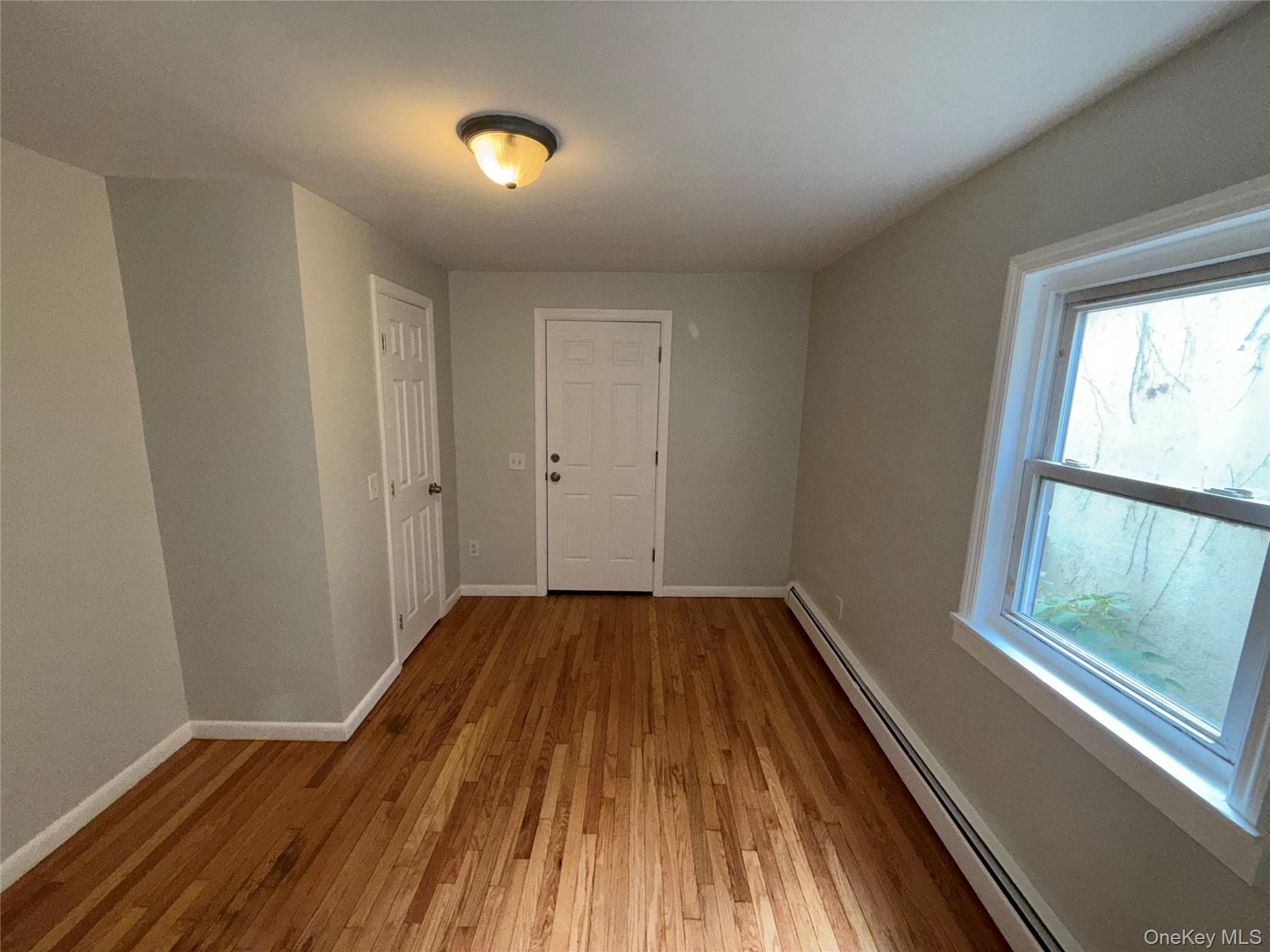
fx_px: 514
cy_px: 476
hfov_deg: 102.1
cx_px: 635
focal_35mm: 14
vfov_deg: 85.7
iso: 200
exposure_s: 1/79
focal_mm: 2.22
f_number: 2.2
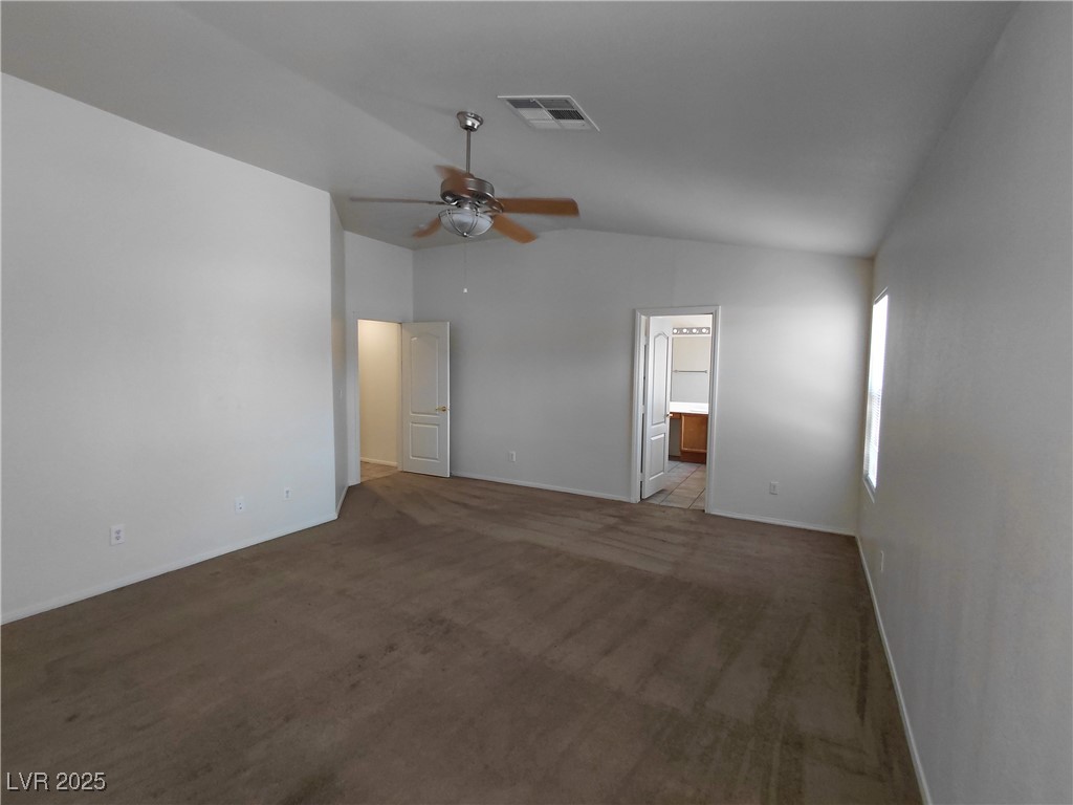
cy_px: 402
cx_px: 536
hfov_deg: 94.5
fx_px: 496
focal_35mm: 16
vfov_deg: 78.1
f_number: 2.2
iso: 160
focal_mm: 1.64
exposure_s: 1/60
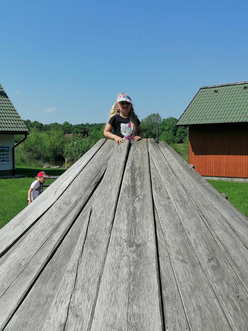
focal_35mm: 36
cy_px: 166
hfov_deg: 39.7
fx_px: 344
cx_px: 124
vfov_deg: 51.4
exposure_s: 1/1923
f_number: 1.8
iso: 50
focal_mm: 4.75
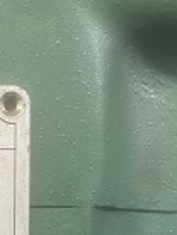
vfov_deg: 18.4
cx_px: -69
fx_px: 639
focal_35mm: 94
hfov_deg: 14.9
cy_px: 358
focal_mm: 4.25
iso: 125
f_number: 1.8
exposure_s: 1/60
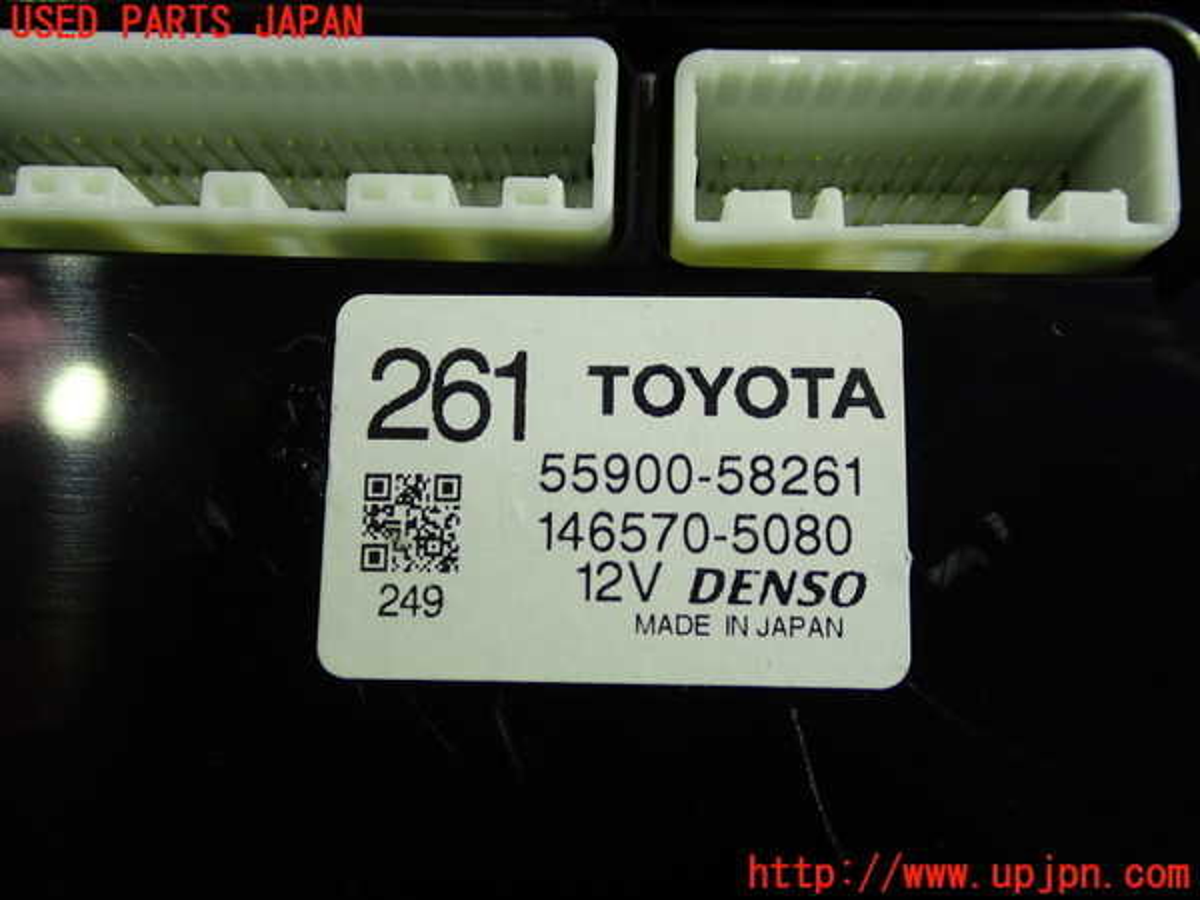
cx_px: 600
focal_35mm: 36
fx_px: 1248
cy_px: 450
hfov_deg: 51.4
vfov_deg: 39.7
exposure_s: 1/40
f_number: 2.5
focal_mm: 6.37
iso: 200
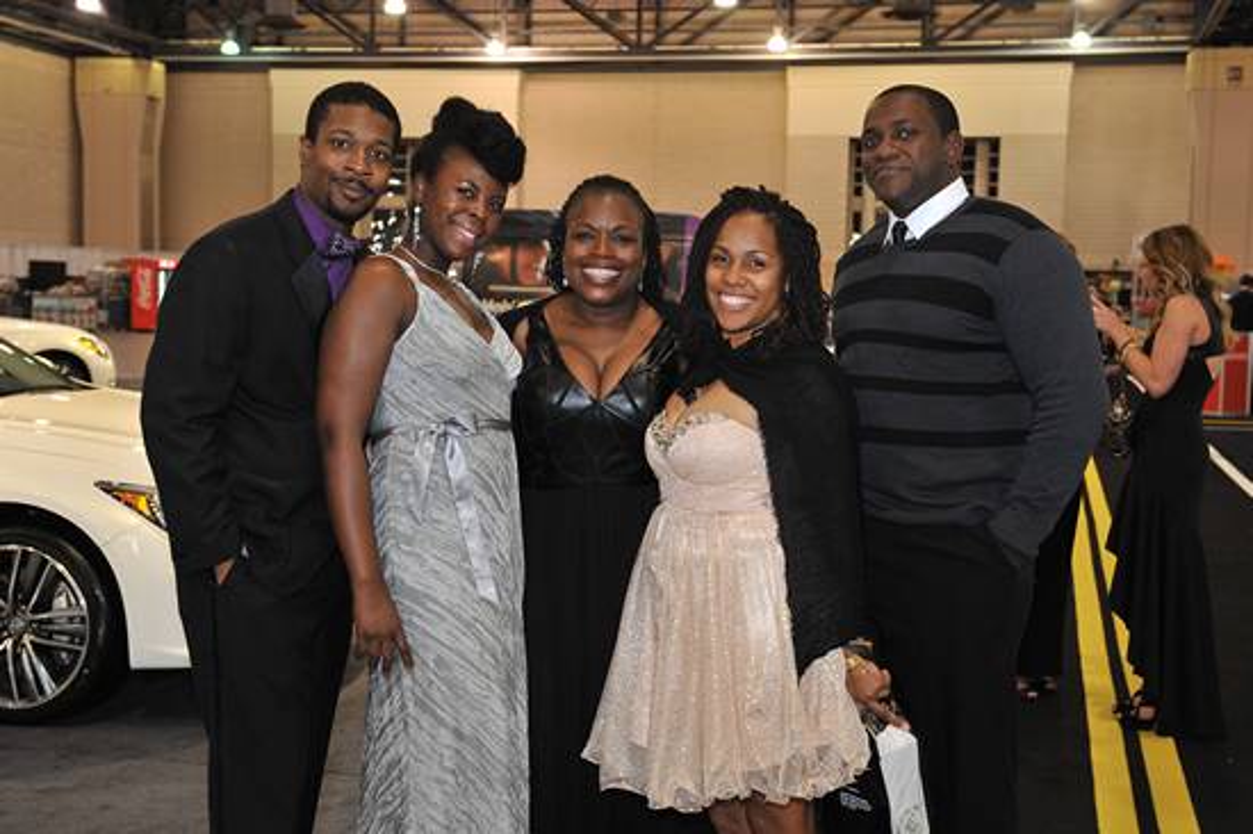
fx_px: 1809
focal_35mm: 52
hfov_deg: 38.2
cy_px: 417
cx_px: 626
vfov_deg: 26.0
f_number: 5.6
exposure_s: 1/125
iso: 1250
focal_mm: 52
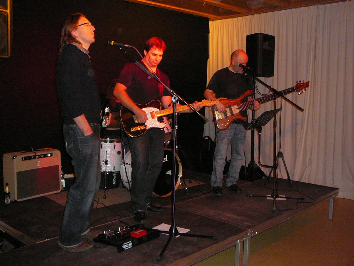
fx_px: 389
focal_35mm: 38
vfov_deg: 37.7
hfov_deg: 49.0
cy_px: 133
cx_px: 177
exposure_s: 1/30
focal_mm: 5.6
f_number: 3
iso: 400
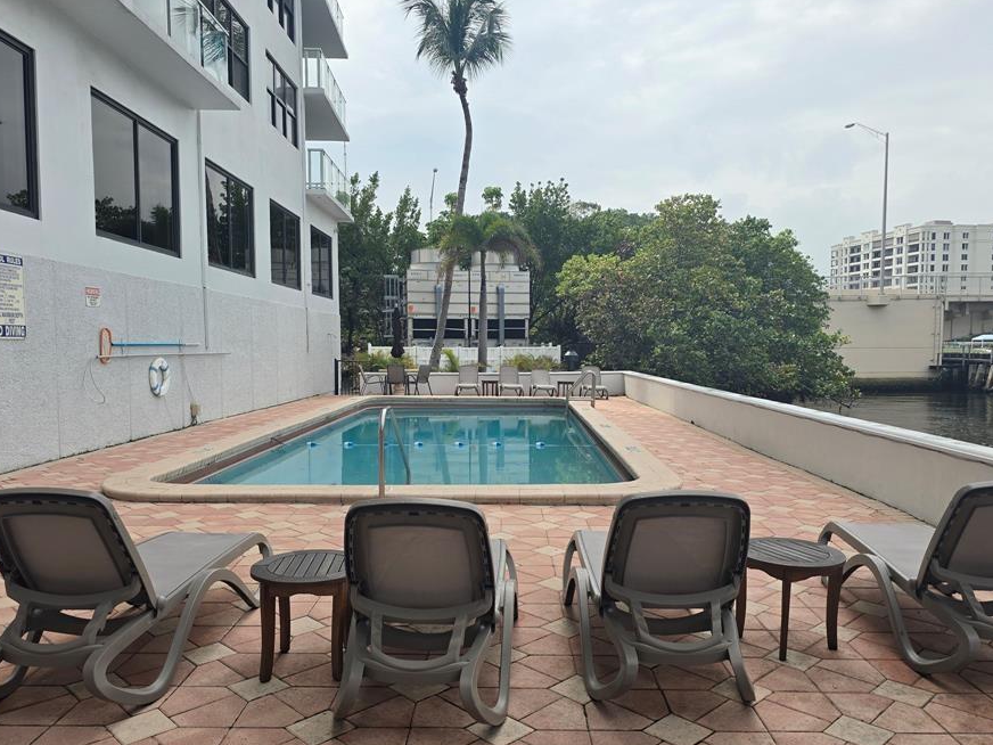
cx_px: 495
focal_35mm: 27
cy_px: 390
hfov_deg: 65.3
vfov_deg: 51.3
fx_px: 775
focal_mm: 6.3
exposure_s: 1/812
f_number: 1.7
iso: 12
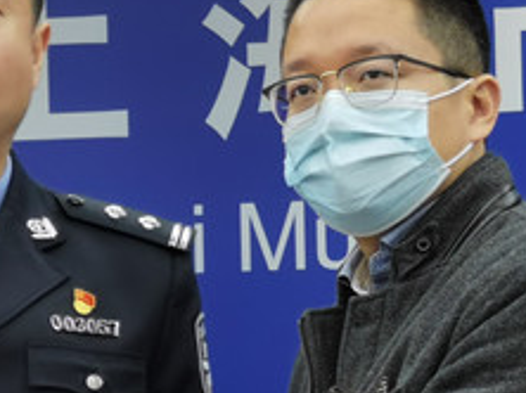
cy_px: 349
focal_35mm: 247
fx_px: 3749
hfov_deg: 8.0
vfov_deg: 6.0
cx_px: 224
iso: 100
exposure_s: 1/50
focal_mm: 7.48
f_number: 2.4
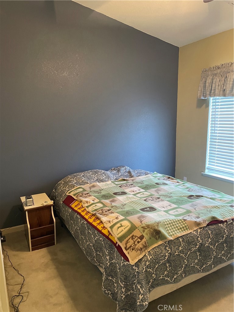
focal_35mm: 26
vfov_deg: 67.3
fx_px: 234
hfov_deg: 53.1
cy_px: 156
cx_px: 117
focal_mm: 4.2
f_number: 1.6
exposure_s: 1/40
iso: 500
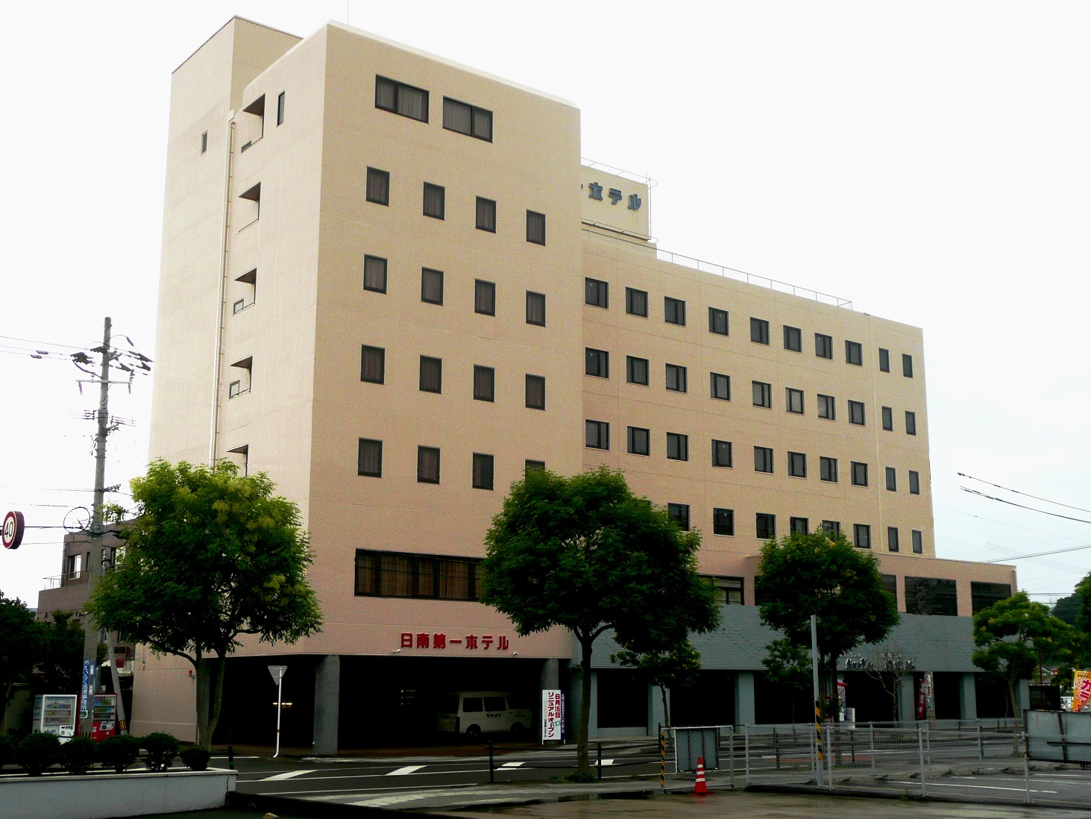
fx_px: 1293
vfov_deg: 35.1
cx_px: 556
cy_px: 417
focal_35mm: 41
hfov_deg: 45.8
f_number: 3.9
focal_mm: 6.5
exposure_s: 1/200
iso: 100
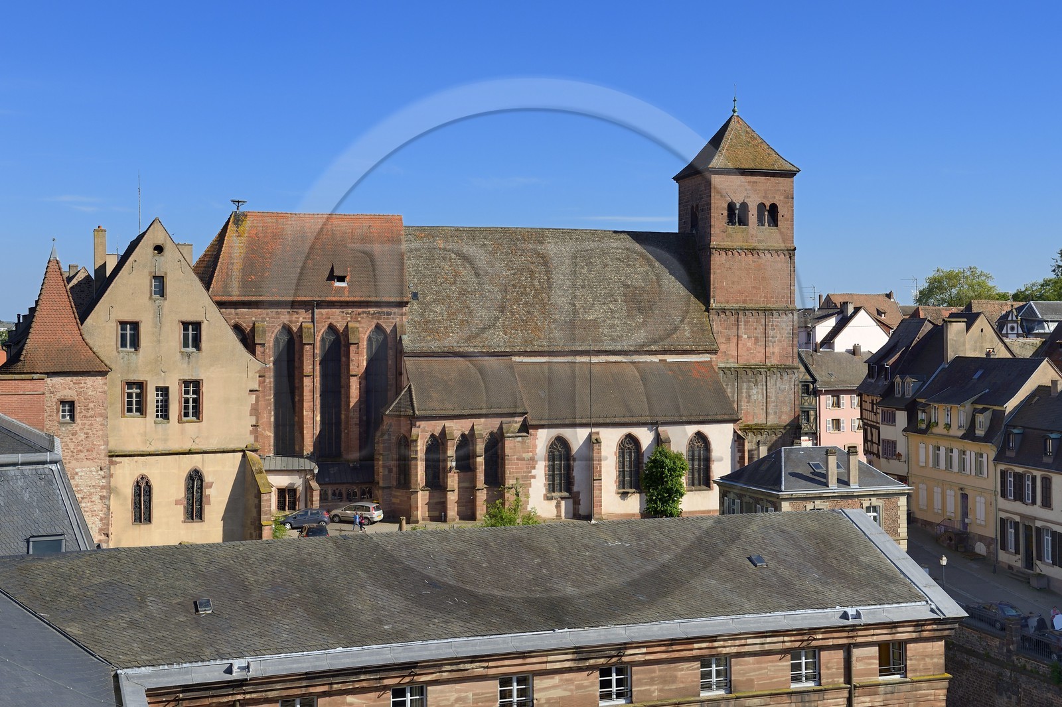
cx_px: 531
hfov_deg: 46.4
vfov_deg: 31.9
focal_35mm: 42
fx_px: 1239
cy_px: 354
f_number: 6.3
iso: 200
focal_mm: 42
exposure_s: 1/800
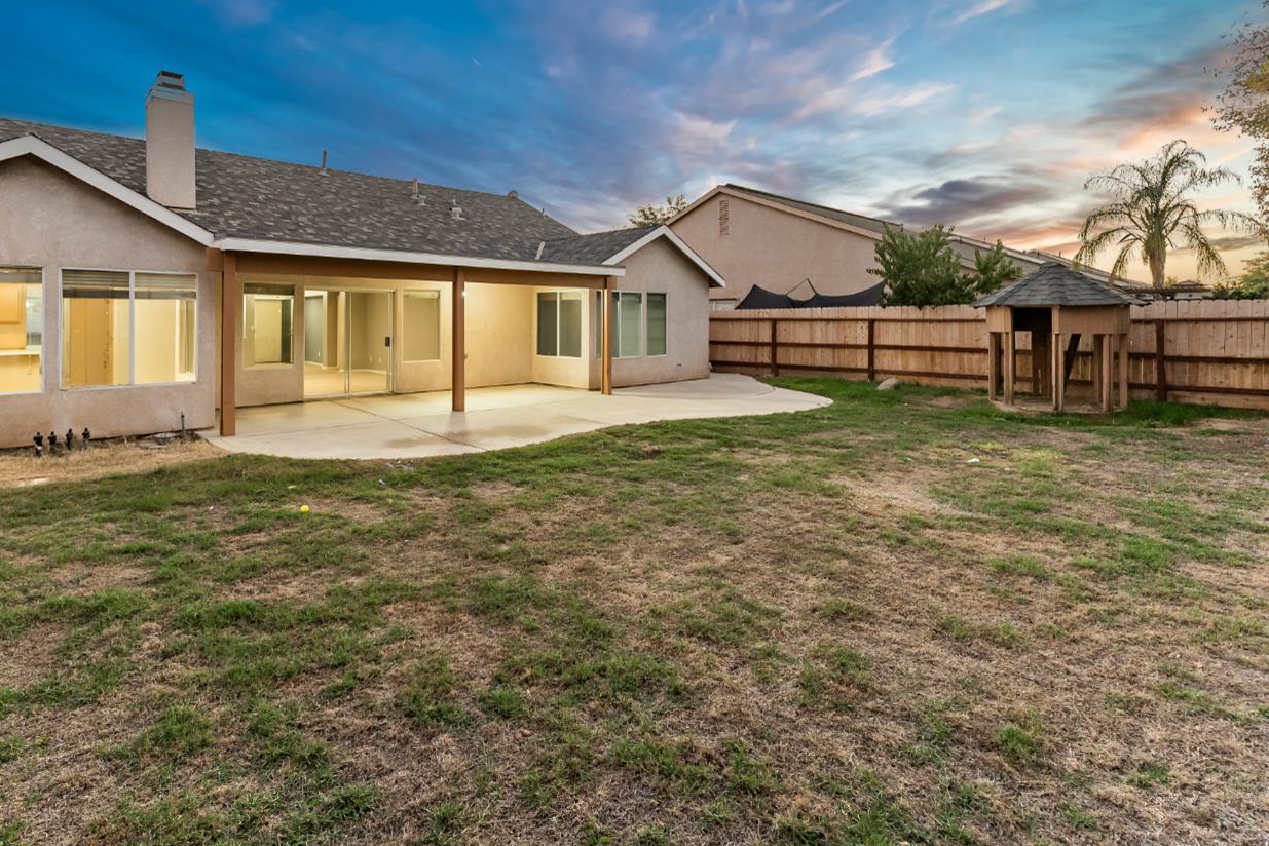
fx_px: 599
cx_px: 533
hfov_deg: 92.5
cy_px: 344
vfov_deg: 69.8
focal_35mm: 17
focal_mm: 14
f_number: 4
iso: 800
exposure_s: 1/60
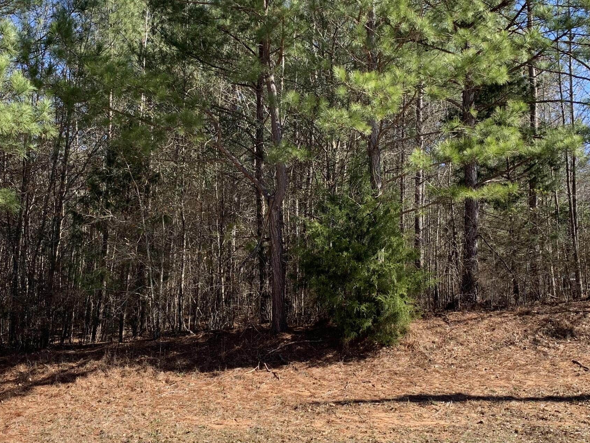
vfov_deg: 31.5
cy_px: 213
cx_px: 323
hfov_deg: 41.2
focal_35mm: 46
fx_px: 784
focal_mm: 4.25
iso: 25
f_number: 1.8
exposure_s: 1/701
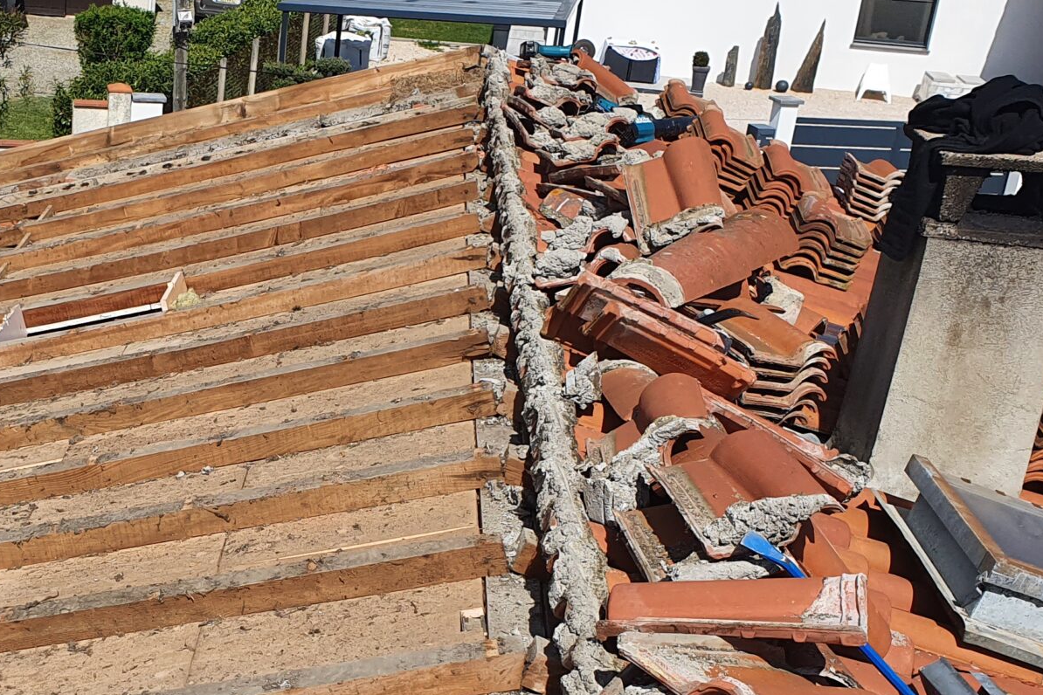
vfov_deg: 23.0
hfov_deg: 33.4
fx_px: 1680
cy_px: 573
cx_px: 200
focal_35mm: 58
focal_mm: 4.32
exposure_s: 1/2648
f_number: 2.4
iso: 50
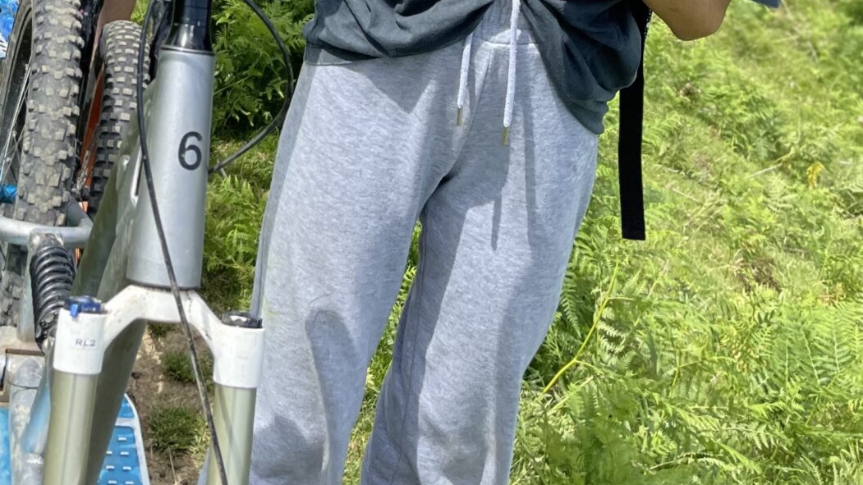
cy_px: -468
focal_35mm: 69
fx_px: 1579
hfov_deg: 30.0
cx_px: 209
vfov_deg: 14.6
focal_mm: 5.1
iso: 50
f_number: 1.6
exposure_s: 1/3448
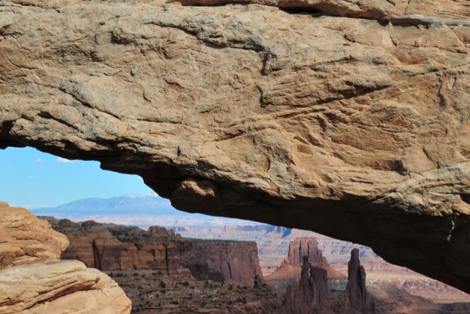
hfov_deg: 31.3
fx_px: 836
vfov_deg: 21.0
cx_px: 282
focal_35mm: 64
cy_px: 251
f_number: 10
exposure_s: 1/400
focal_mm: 26
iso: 200
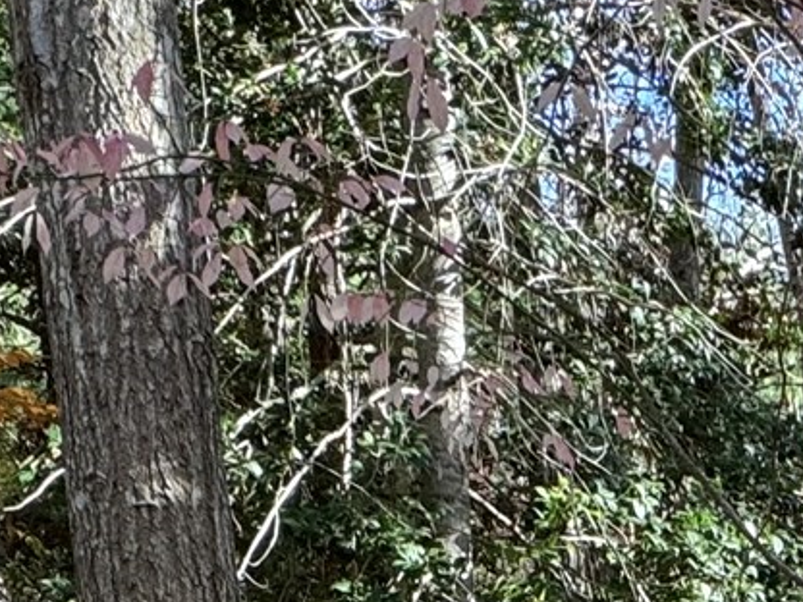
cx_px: 766
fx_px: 1601
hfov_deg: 26.9
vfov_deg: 15.5
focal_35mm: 69
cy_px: 1302
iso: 80
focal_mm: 2.22
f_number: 2.2
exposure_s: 1/99
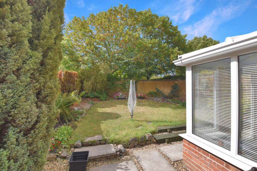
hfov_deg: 100.4
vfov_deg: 77.3
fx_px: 107
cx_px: 128
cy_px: 86
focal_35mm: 15
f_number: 8
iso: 160
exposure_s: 1/250
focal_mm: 10
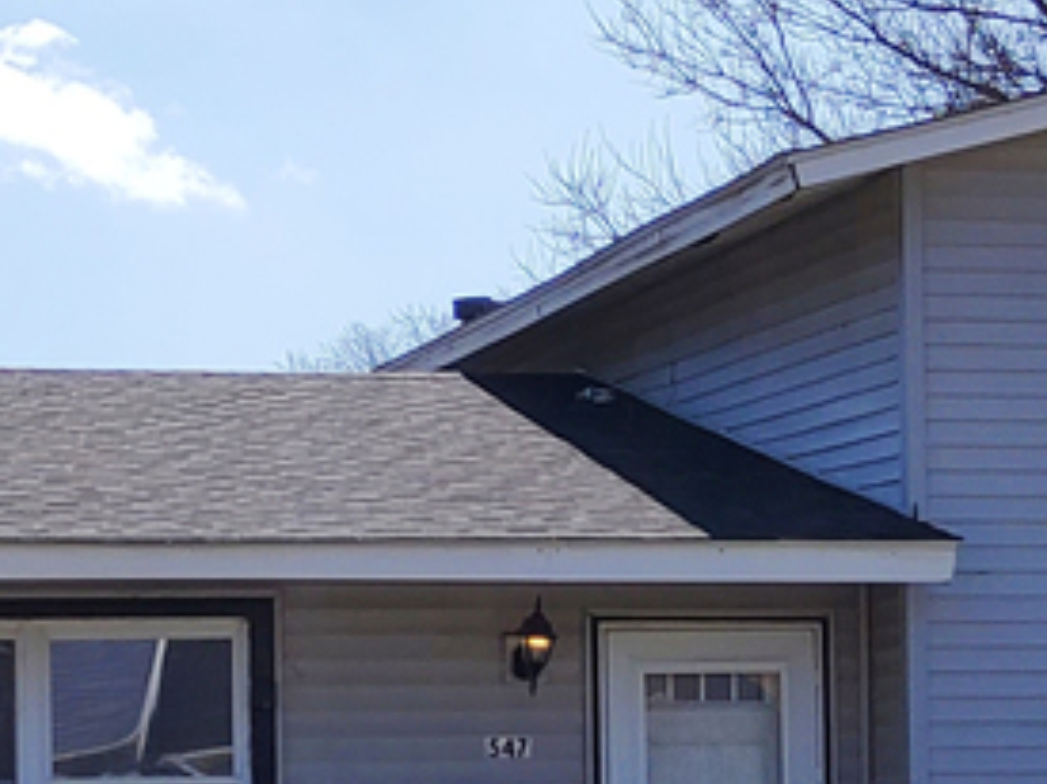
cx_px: 346
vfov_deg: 10.9
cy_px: 655
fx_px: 4112
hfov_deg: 14.5
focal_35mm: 136
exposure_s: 1/1925
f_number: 2
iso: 50
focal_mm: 3.08
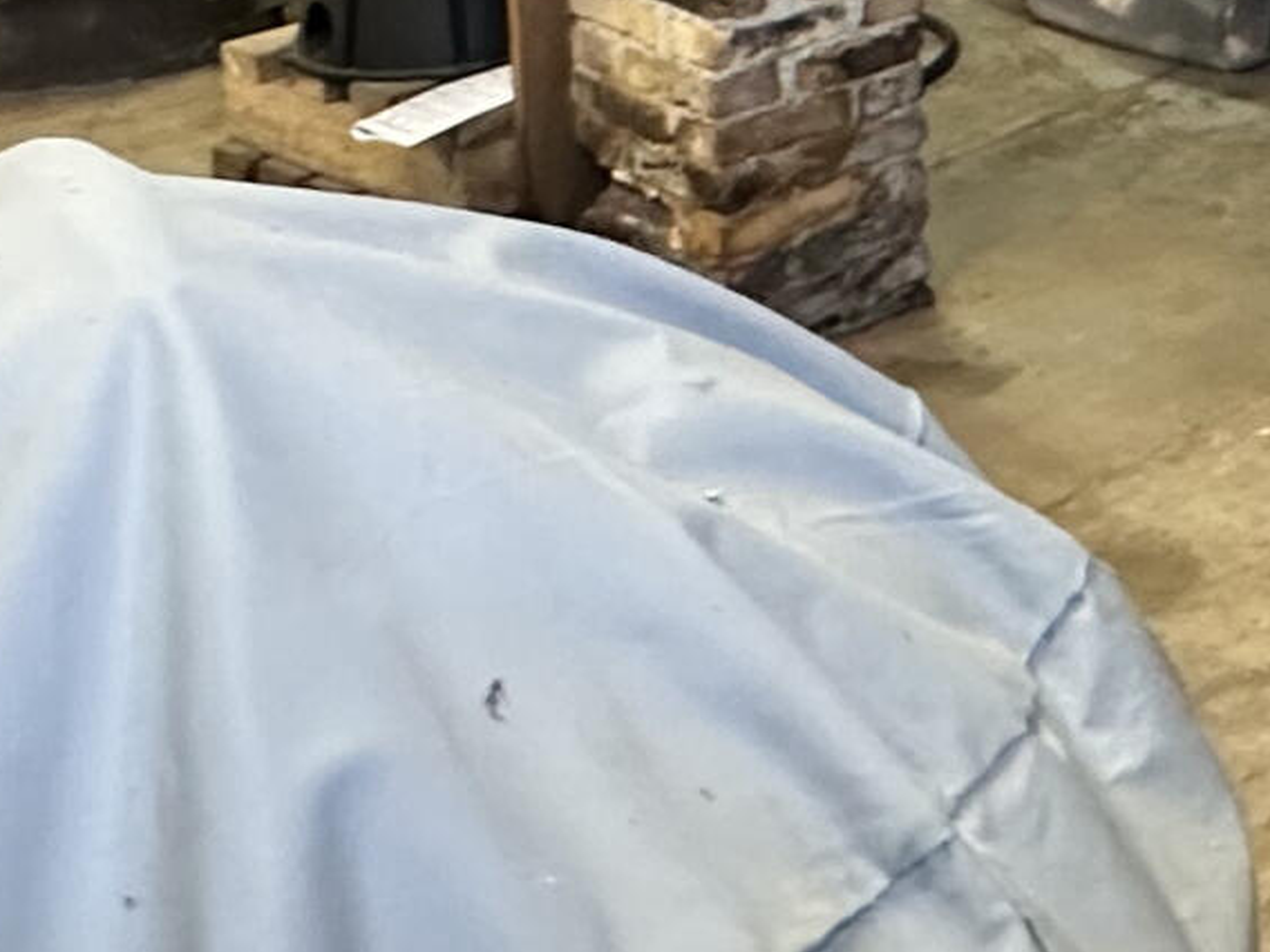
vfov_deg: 17.8
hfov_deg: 24.0
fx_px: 2715
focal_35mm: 74
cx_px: 1514
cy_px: -467
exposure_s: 1/60
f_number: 2.2
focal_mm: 2.22
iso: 400
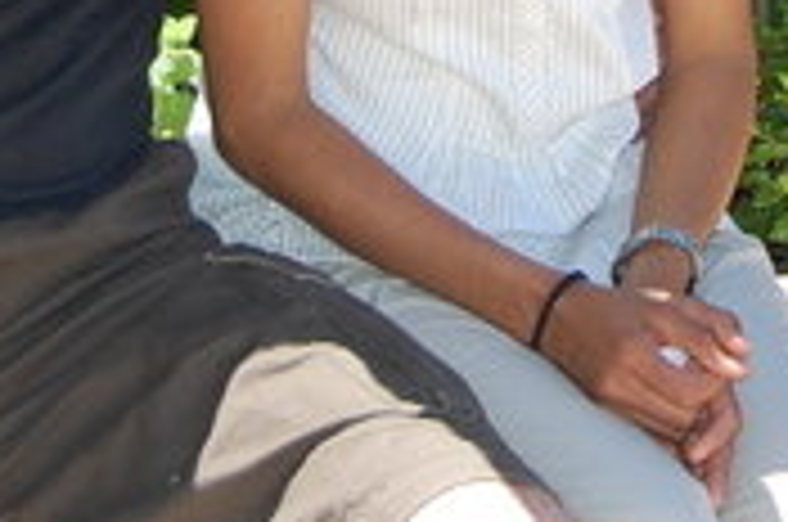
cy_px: -288
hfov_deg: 11.7
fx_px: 3845
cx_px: 635
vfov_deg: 7.6
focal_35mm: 176
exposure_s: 1/500
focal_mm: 32
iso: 280
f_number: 5.6
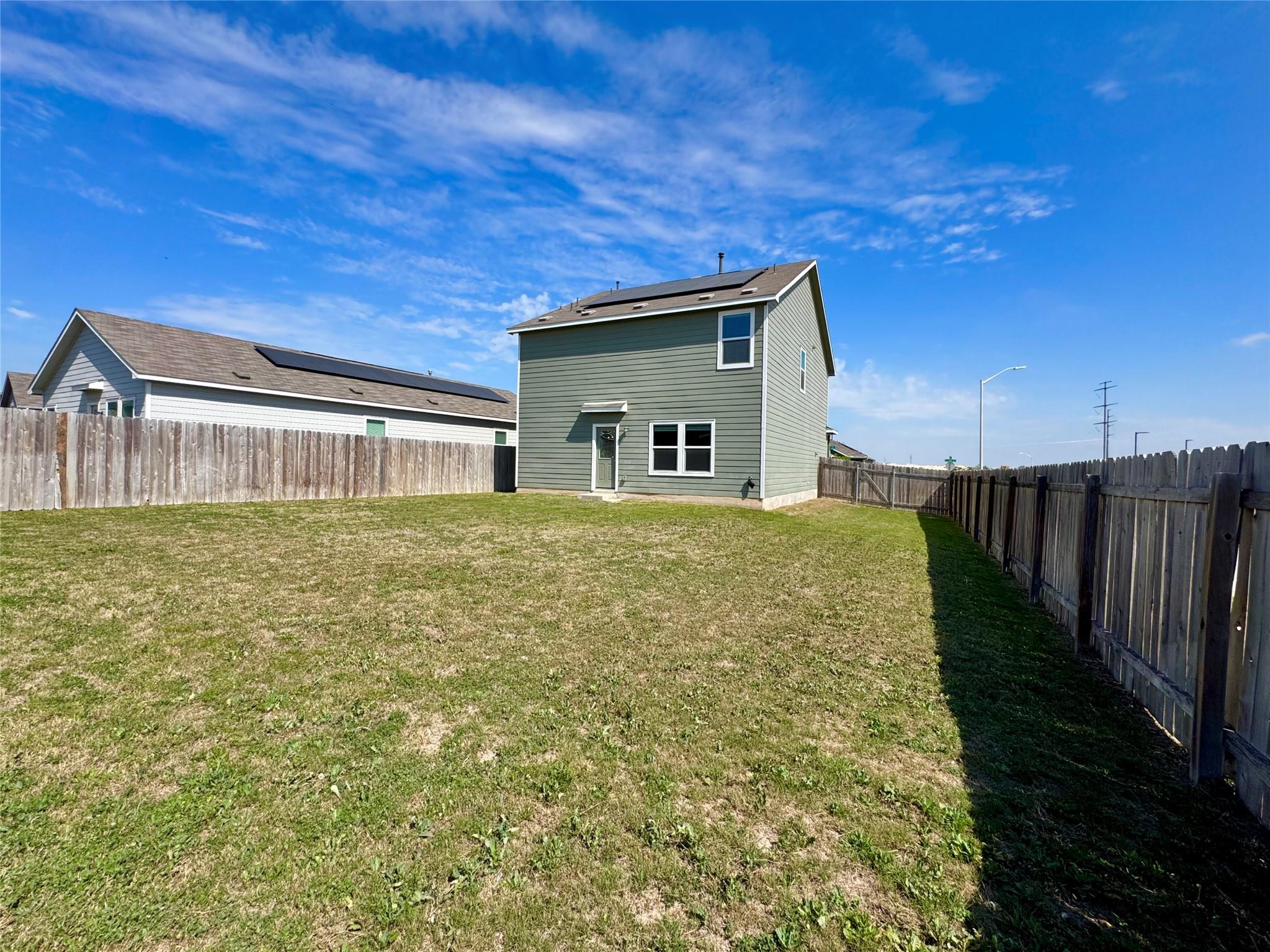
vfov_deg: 85.7
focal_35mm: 14
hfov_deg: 102.1
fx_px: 514
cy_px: 476
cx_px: 635
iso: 50
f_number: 2.2
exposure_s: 1/2273
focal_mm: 2.22
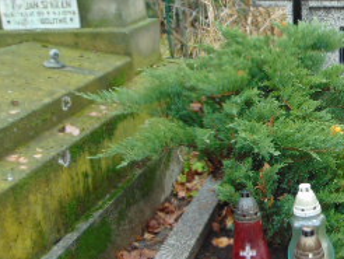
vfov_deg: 22.6
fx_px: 647
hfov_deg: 28.7
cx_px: 305
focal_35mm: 65
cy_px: 157
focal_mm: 4.5
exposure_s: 1/80
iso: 100
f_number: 3
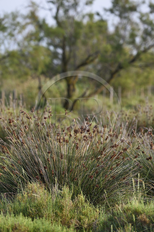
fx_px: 1284
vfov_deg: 10.3
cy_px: 116
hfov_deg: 6.9
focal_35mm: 200
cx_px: 77
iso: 200
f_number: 4
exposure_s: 1/400
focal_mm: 200
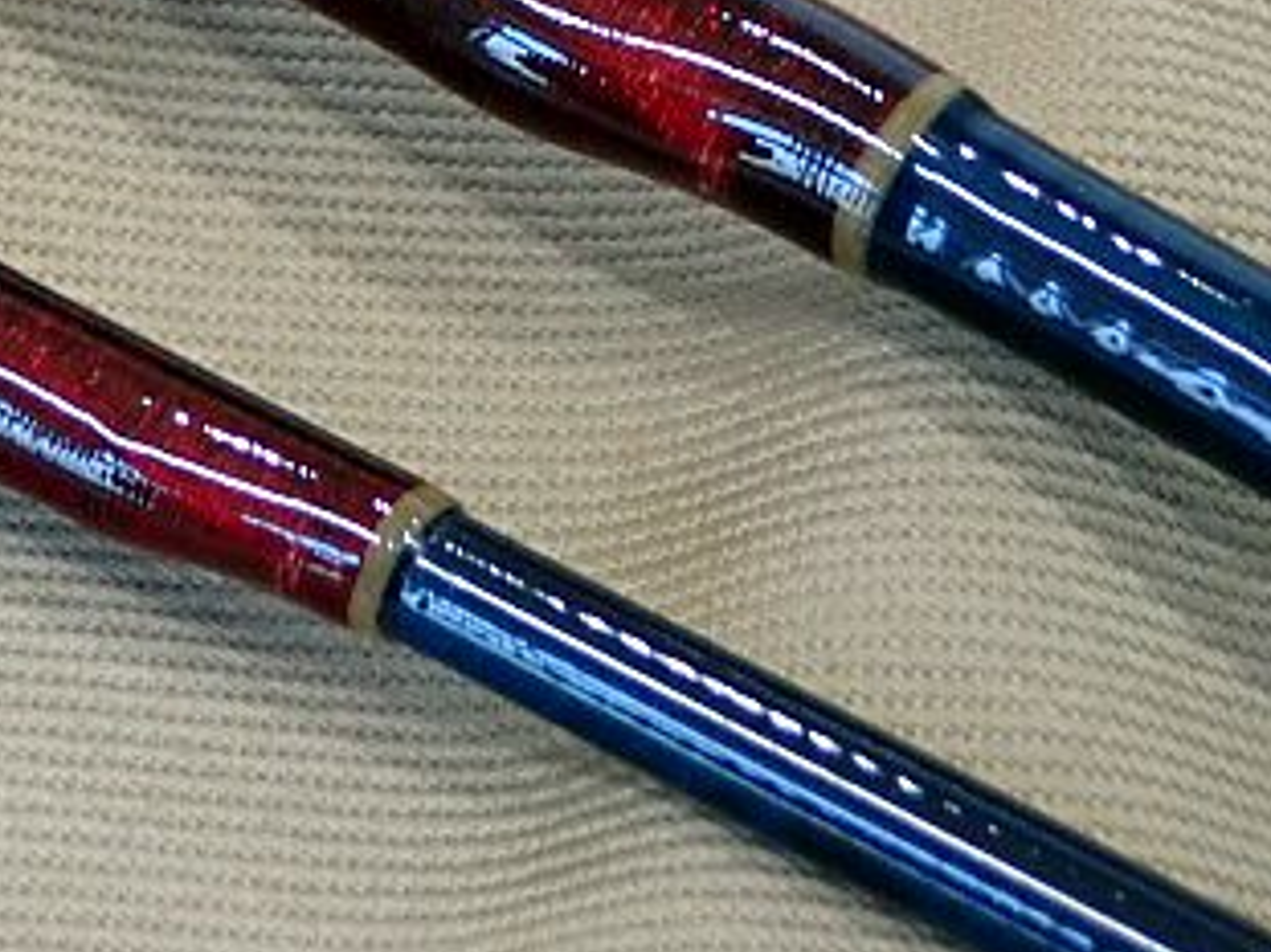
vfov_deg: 7.2
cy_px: -78
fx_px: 7561
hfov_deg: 9.5
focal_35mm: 206
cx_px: -294
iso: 800
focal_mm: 14.41
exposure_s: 1/25
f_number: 4.4
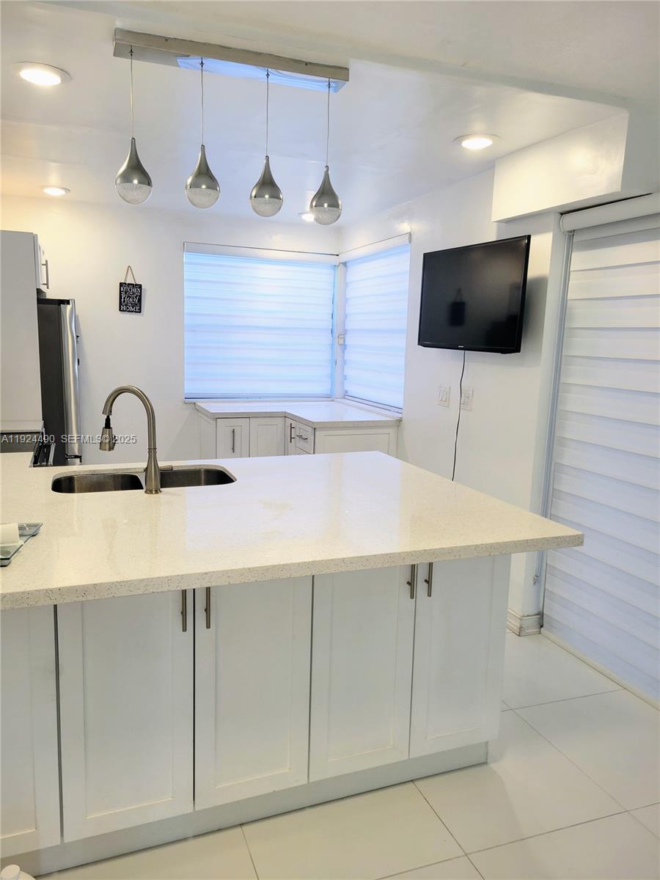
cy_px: 440
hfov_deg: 53.1
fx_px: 661
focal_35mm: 26
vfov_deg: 67.3
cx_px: 330
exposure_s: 1/120
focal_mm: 5.4
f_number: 1.8
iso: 80
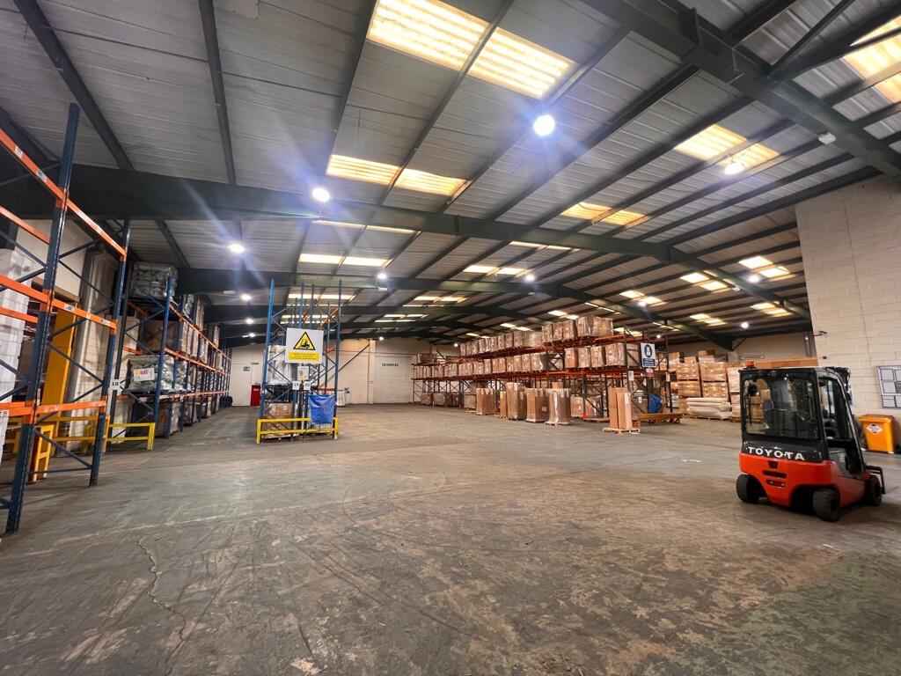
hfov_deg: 106.2
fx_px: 338
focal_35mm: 13
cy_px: 338
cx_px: 450
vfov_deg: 89.9
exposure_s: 1/50
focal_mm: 1.57
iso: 125
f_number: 1.8
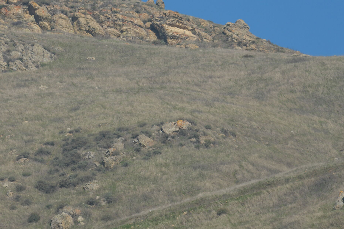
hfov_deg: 3.5
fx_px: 5618
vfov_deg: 2.3
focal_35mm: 588
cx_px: 83
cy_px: 19
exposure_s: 1/320
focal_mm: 253
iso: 160
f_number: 11
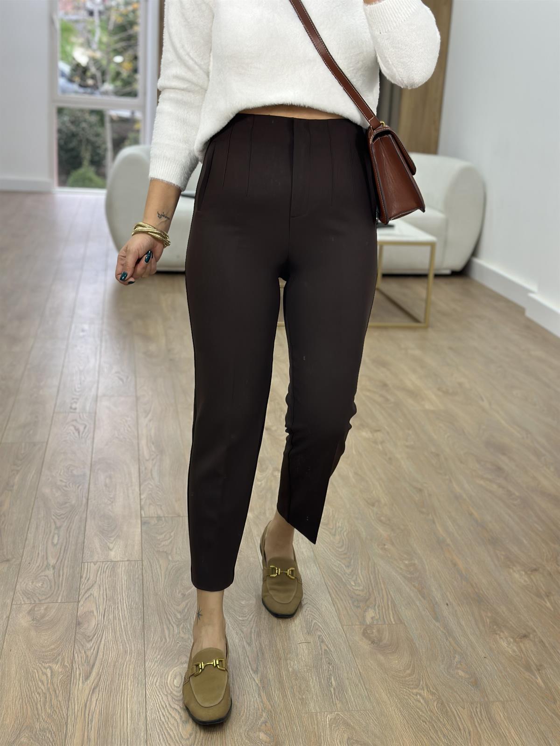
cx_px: 280
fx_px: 1035
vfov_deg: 39.7
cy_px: 373
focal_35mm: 48
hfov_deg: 30.3
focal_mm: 6.86
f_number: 1.78
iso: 100
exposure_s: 1/100
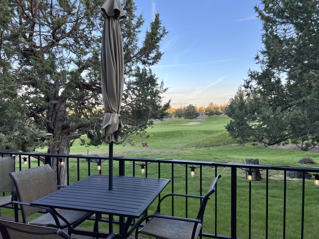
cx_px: 160
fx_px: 240
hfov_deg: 67.3
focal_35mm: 26
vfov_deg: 53.1
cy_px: 120
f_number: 1.5
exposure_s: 1/471
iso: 50
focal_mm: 5.7
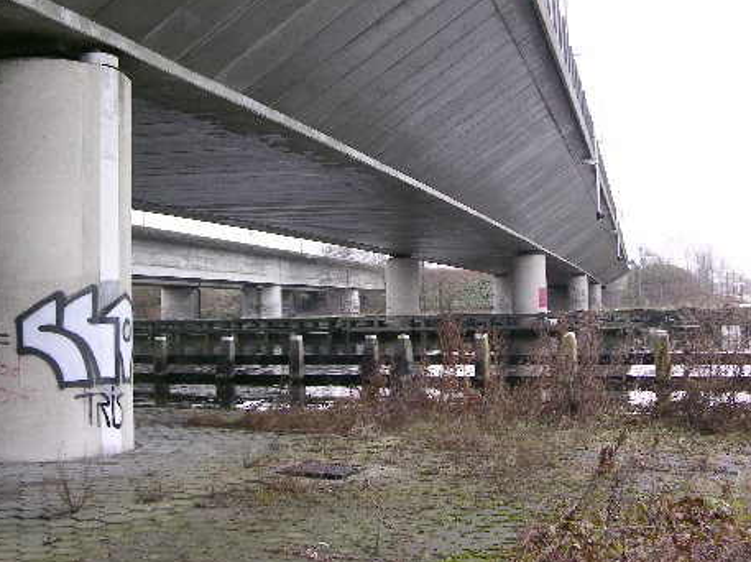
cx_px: 341
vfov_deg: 32.0
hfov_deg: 42.1
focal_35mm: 45
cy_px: 210
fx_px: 976
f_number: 3.2
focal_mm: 8.9
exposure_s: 1/20.5
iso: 50
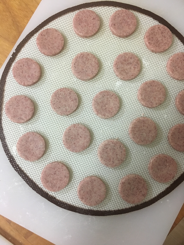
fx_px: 206
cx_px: 92
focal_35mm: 29
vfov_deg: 61.7
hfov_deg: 48.2
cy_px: 122
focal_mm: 4.15
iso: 250
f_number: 2.2
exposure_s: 1/33
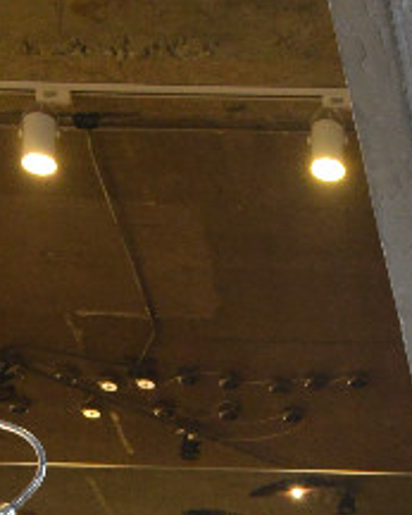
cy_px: 1543
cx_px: 956
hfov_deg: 8.5
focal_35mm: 167
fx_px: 2544
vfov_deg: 9.2
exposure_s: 1/20
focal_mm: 24
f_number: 8
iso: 800
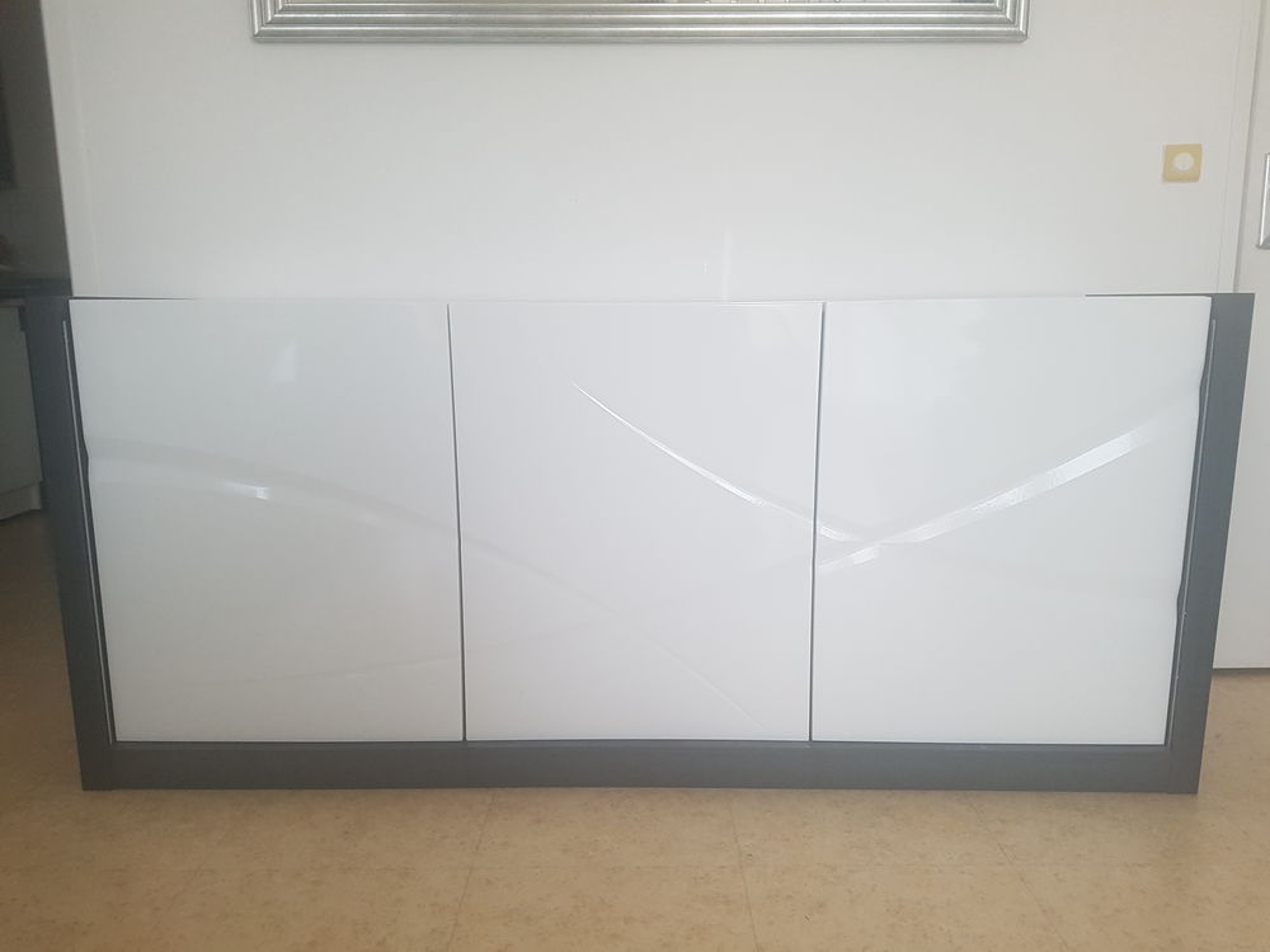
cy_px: 476
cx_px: 635
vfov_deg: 53.1
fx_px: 954
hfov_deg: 67.3
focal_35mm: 26
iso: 160
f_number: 1.7
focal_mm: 4.2
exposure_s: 1/50
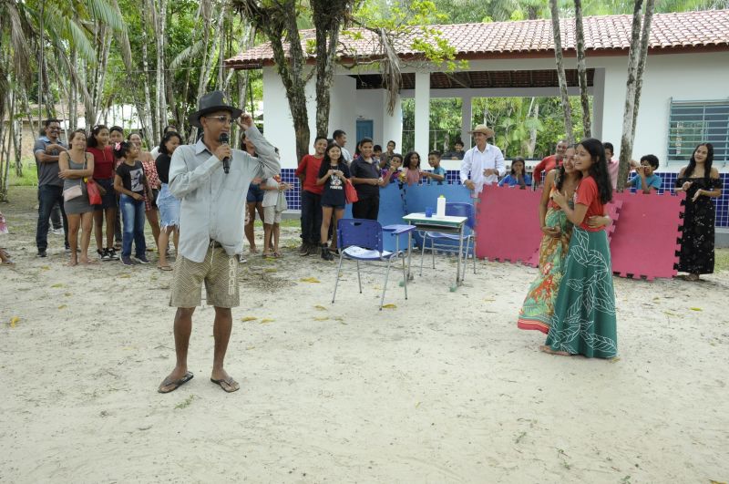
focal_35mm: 34
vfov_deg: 38.3
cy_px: 242
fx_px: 698
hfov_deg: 55.2
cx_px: 364
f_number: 8
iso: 800
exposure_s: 1/250
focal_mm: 23
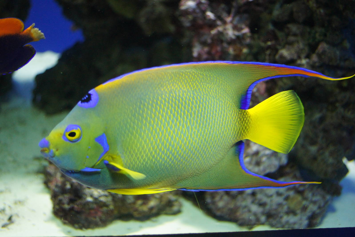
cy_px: 118
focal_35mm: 45
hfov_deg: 43.6
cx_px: 178
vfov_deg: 29.9
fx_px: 444
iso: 1600
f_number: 2.8
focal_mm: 30
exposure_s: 1/125
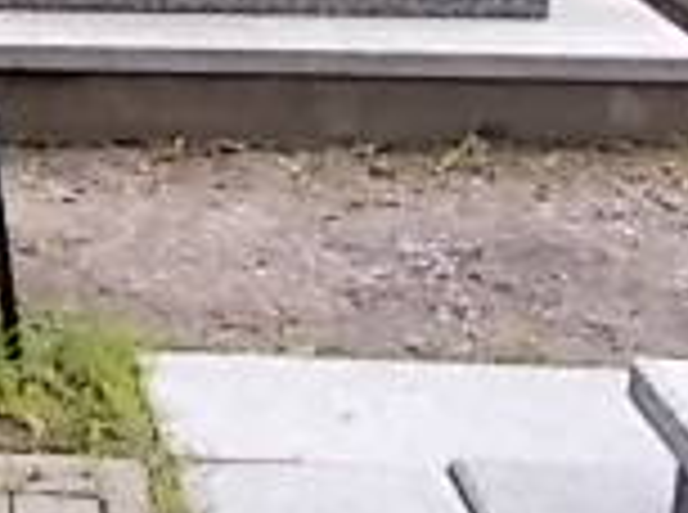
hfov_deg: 16.1
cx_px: -441
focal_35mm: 109
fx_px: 2161
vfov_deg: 13.2
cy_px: -86
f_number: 3.2
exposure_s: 1/400
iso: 80
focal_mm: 4.6
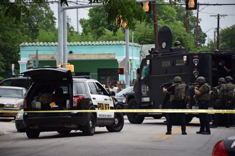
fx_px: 1371
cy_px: 78
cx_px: 118
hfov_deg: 9.8
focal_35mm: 210
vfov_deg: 6.5
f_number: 5.6
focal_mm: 140
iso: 400
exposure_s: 1/1250
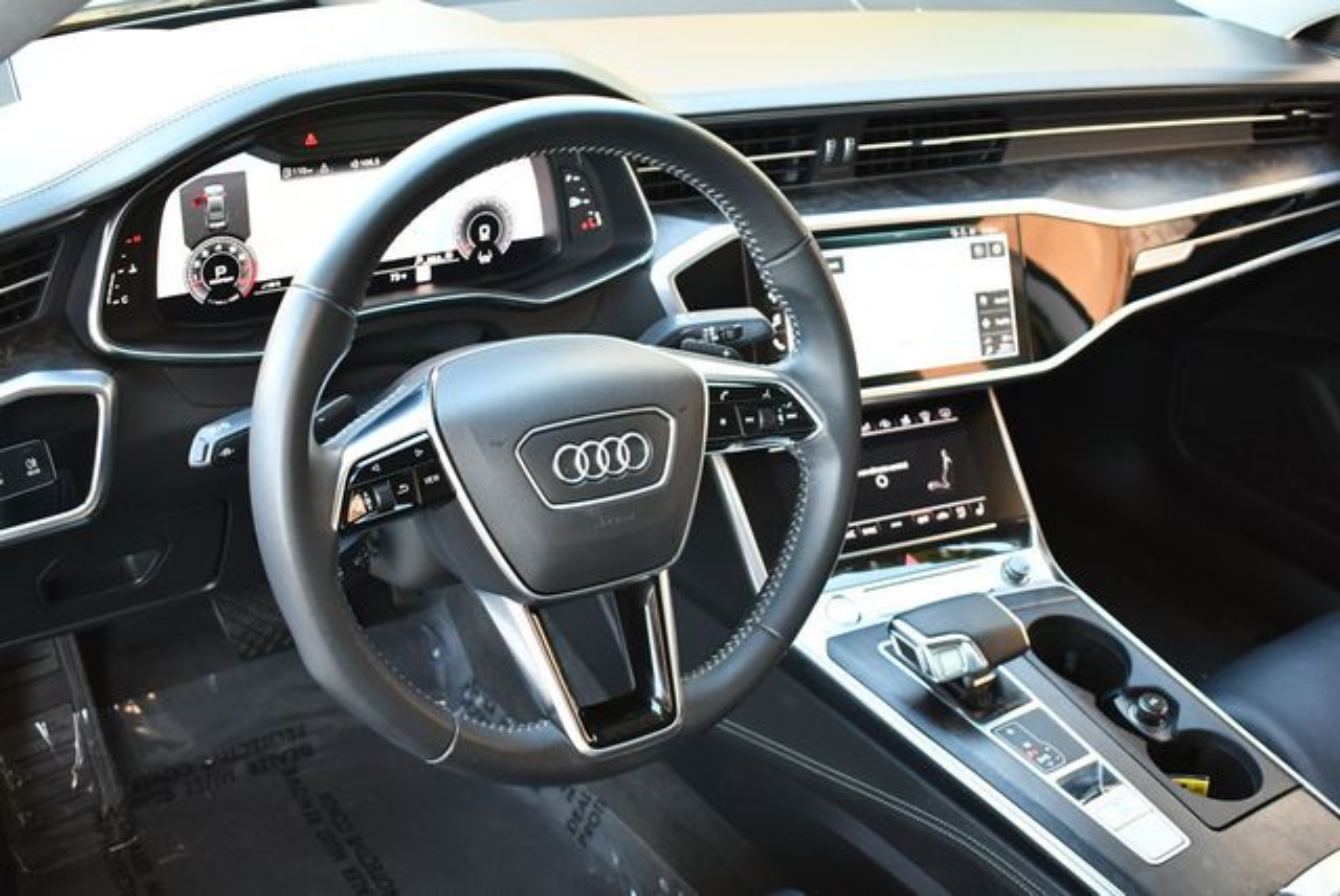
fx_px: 1490
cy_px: 448
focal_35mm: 40
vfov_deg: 33.5
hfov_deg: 48.4
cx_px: 670
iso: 1100
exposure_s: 1/125
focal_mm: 20
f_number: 3.5
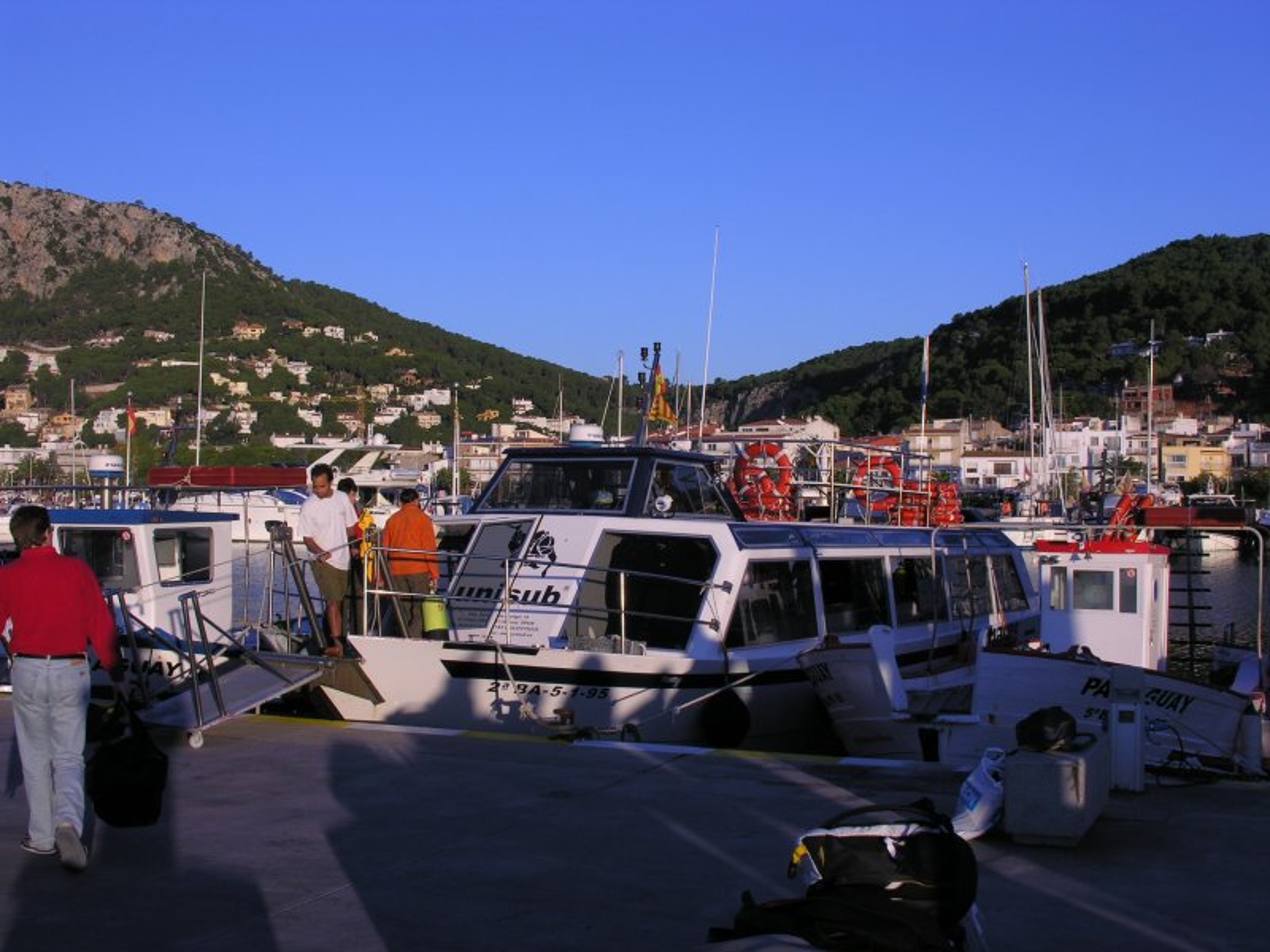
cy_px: 476
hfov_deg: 43.9
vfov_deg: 33.6
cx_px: 635
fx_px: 1578
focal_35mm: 43
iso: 50
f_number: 7.3
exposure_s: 1/130
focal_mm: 11
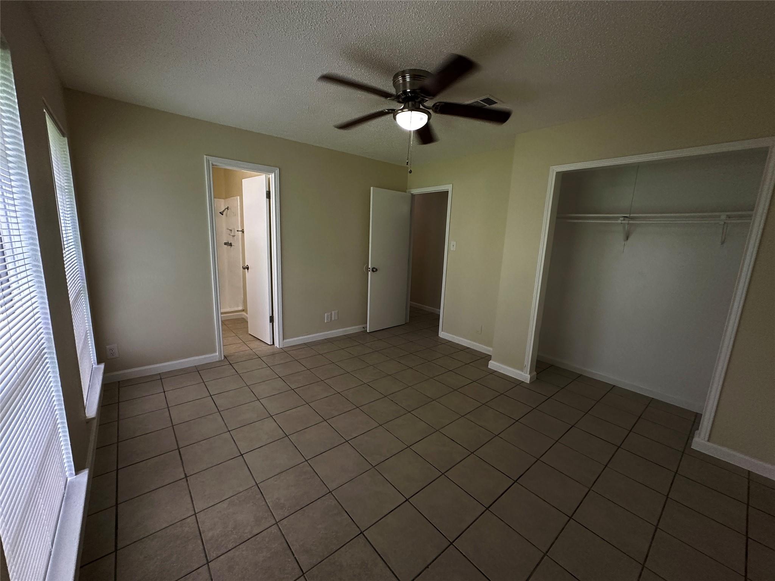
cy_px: 290
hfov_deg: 102.1
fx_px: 313
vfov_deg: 85.7
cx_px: 388
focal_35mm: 14
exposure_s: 1/120
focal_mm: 2.22
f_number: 2.2
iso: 250
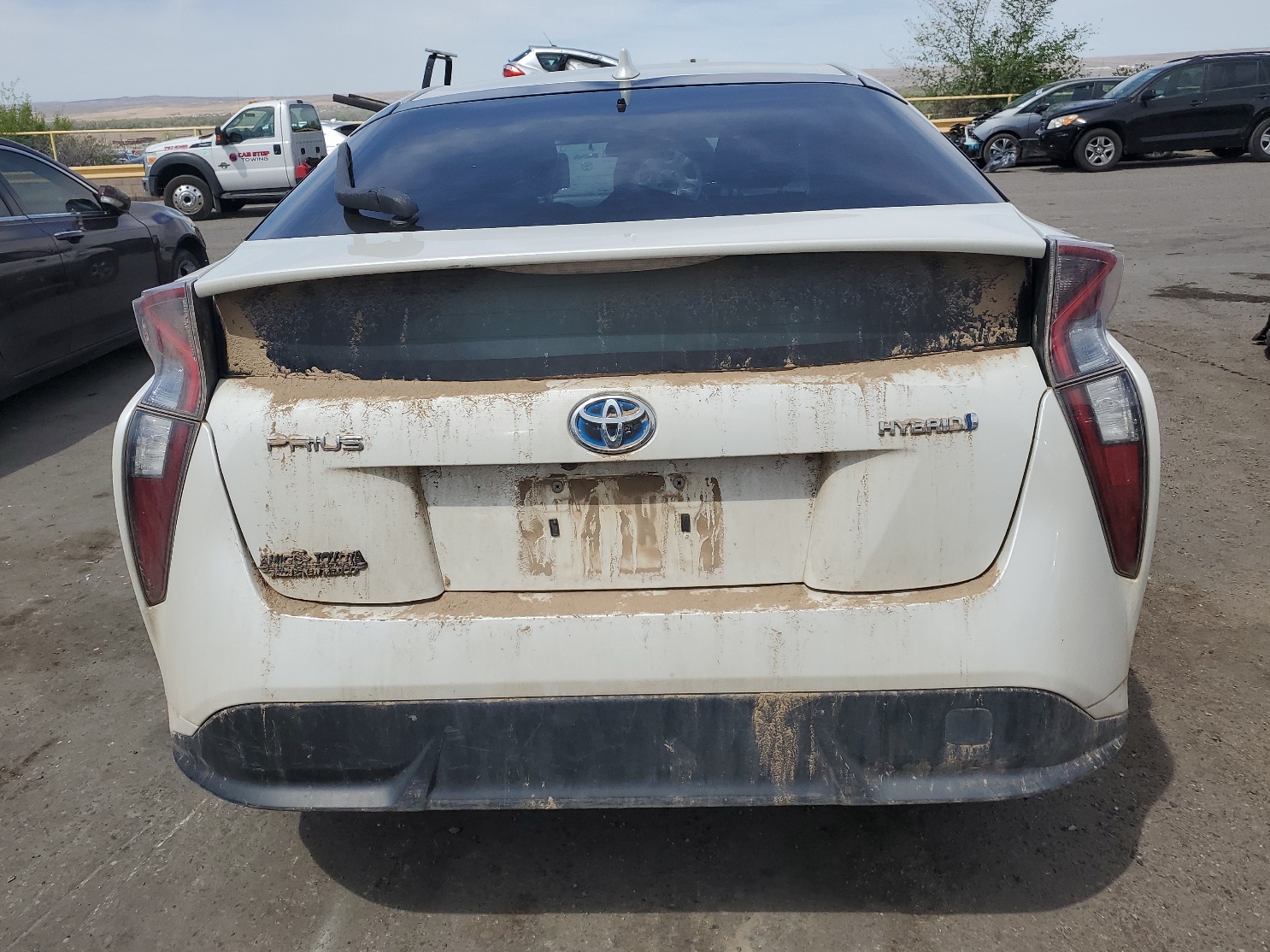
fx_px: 1027
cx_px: 616
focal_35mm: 28
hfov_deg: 63.4
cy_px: 461
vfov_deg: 49.7
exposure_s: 1/5000
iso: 50
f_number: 1.5
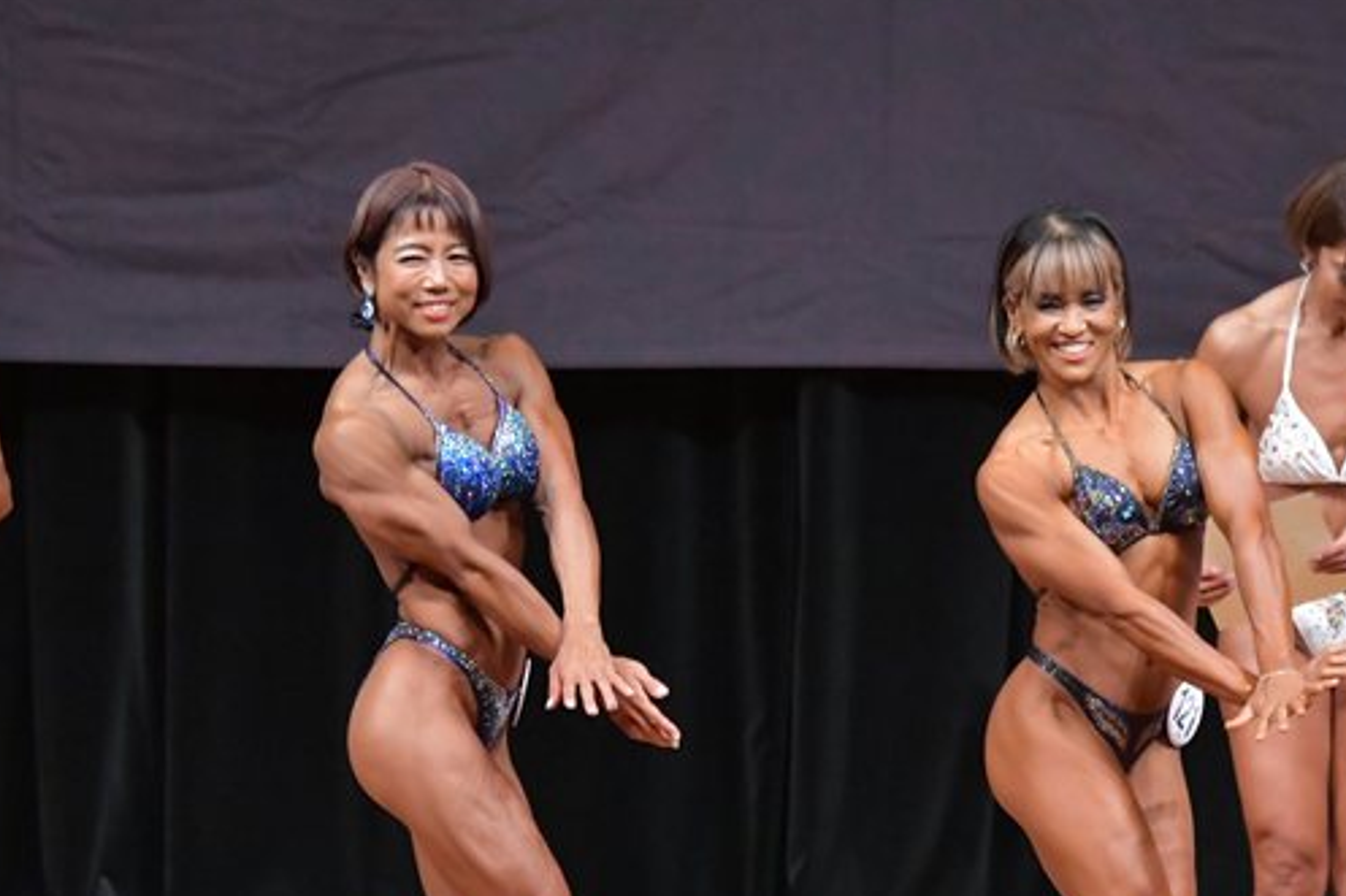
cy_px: 679
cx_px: 789
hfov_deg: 4.6
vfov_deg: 3.1
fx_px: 16594
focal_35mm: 444
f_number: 5.6
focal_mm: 190
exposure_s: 1/400
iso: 6400
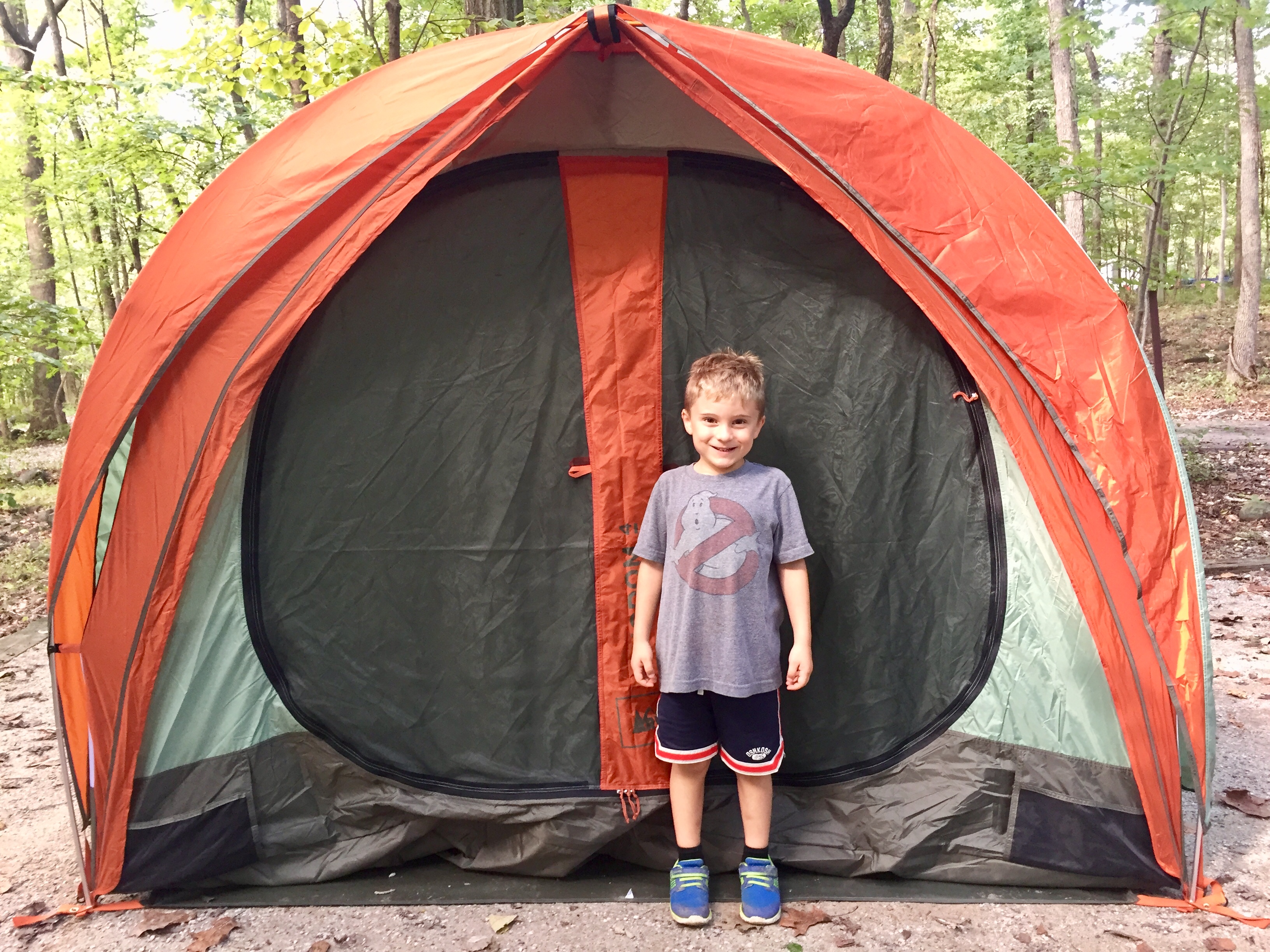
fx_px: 1064
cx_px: 635
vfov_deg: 48.2
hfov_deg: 61.7
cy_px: 476
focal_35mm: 29
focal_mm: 4.15
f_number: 2.2
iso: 125
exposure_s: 1/30
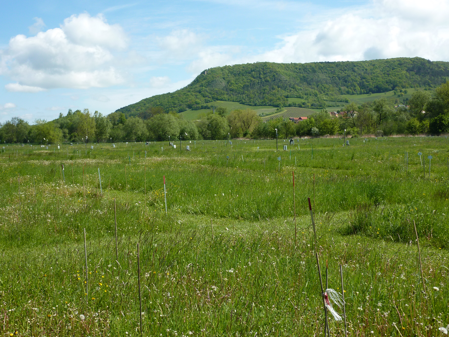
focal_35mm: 48
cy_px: 168
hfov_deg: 39.7
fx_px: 623
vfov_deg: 30.3
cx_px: 224
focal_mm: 7.9
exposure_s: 1/400
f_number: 4.5
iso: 80
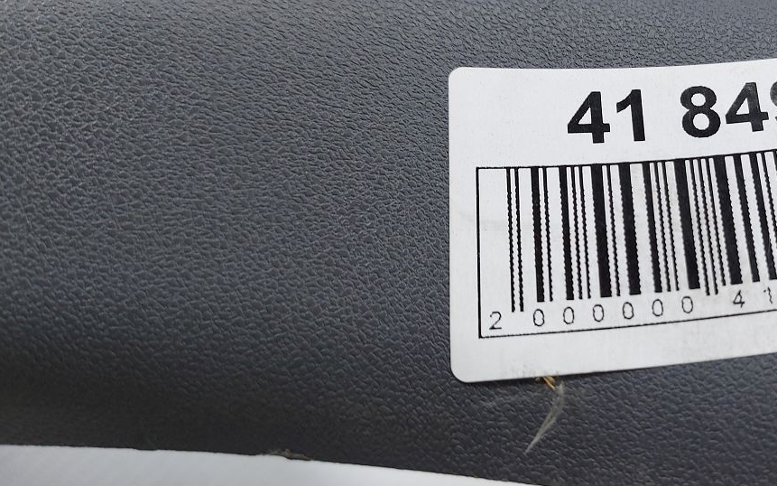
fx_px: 868
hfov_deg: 45.7
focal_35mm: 41
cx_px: 622
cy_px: 182
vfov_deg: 31.1
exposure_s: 1/50
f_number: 1.8
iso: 50
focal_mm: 5.23
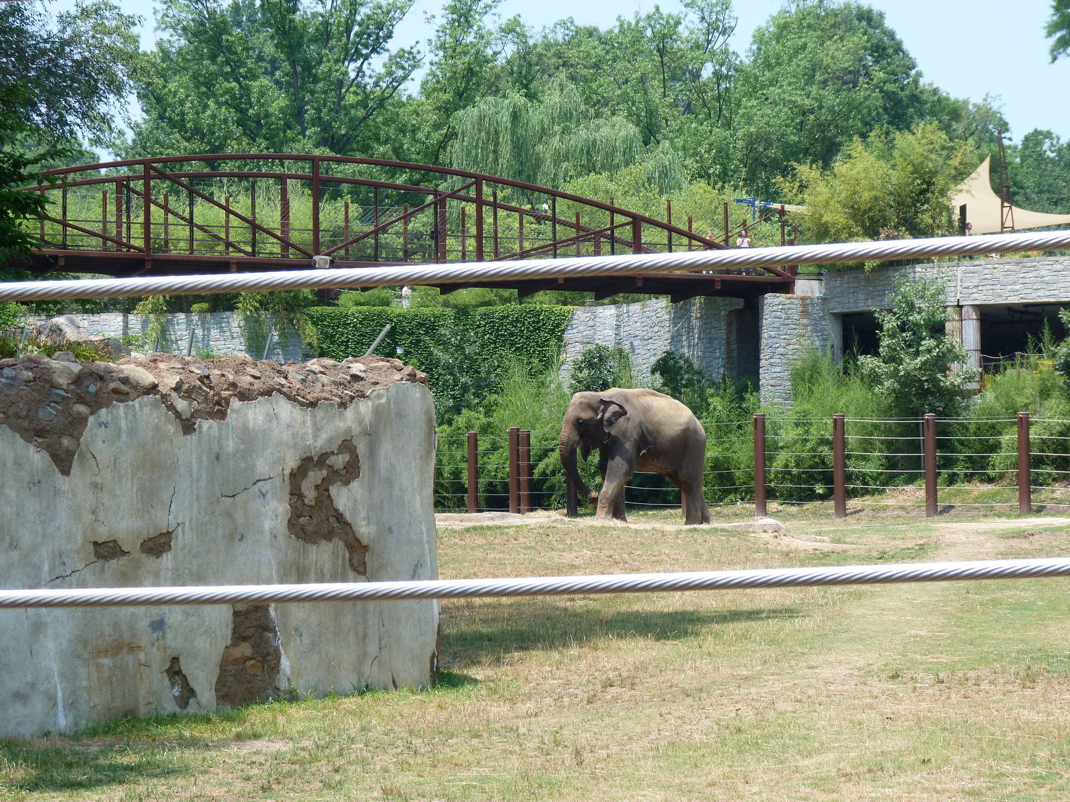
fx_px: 3771
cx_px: 535
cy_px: 401
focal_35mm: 122
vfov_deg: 12.1
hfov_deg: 16.1
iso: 80
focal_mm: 21.9
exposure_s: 1/250
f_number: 4.5
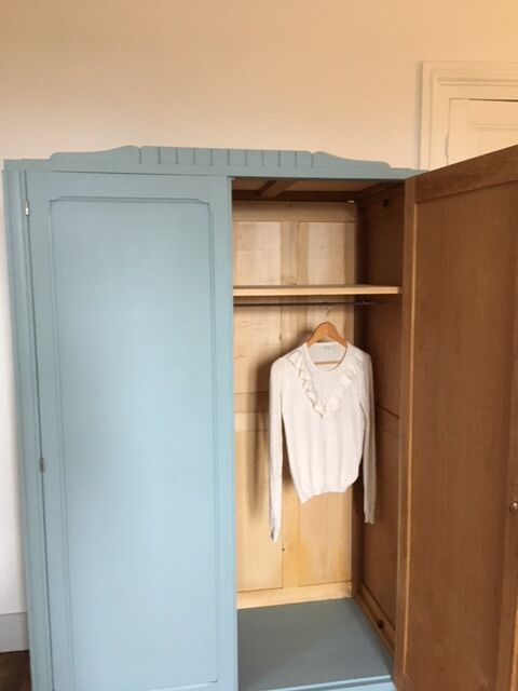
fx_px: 579
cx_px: 259
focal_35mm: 29
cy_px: 346
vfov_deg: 61.7
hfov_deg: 48.2
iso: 200
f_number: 2.2
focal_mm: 4.15
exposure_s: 1/25
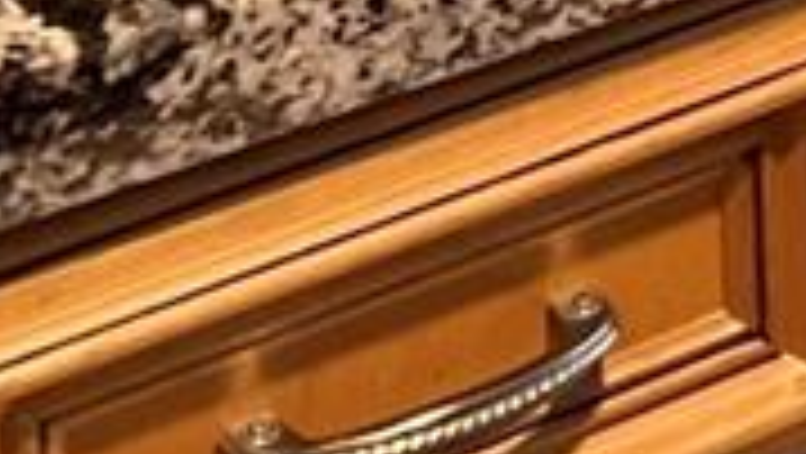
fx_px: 4064
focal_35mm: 190
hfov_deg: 10.7
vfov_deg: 5.4
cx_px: 1409
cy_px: -1483
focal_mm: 5.7
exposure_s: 1/60
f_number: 1.5
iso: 160
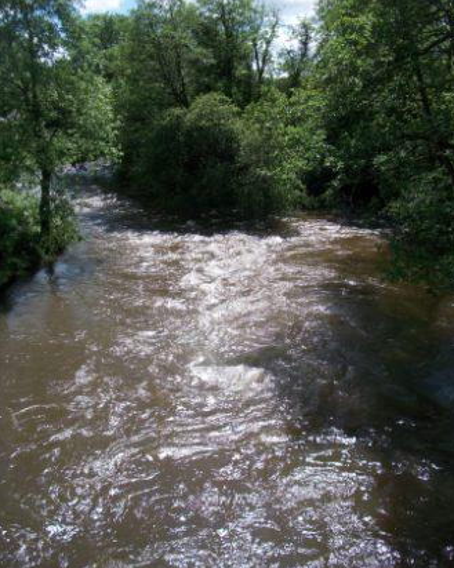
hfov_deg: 43.3
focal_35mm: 34
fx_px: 572
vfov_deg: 52.9
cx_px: 229
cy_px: 285
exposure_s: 1/320
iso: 80
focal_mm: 5.7
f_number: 5.5
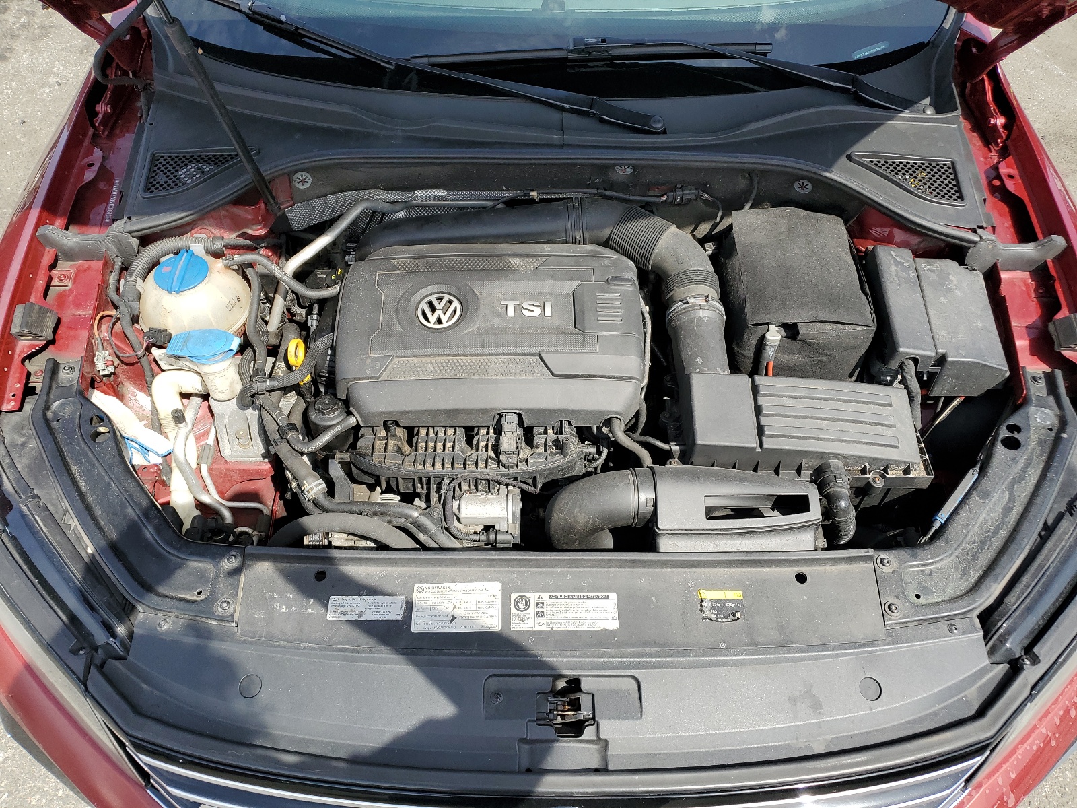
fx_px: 809
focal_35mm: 26
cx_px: 538
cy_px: 404
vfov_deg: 53.1
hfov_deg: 67.3
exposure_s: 1/1429
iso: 50
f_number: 1.5
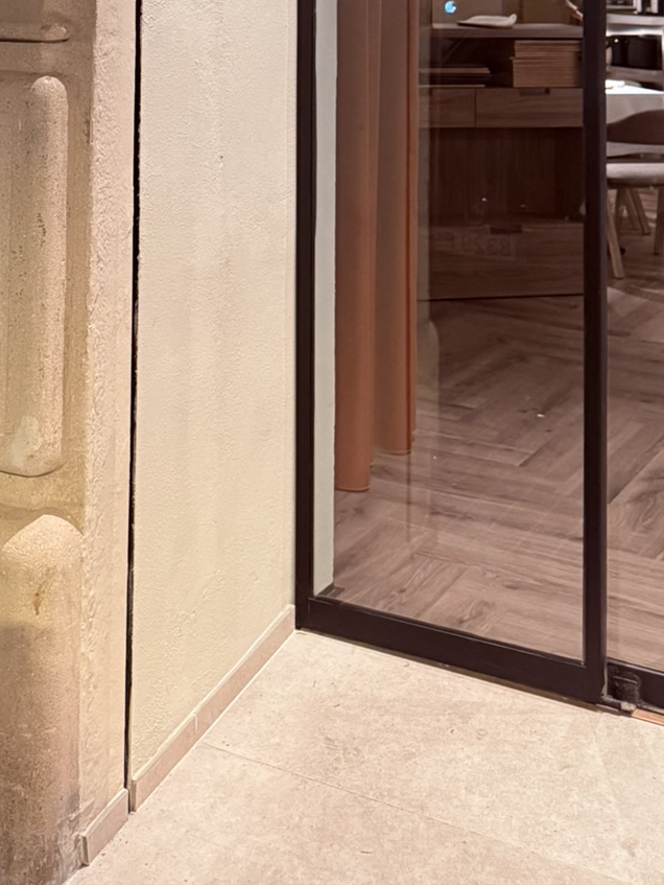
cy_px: -104
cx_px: 195
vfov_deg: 29.7
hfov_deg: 25.1
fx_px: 1482
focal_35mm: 58
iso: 800
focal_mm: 6.76
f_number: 1.78
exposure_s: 1/50
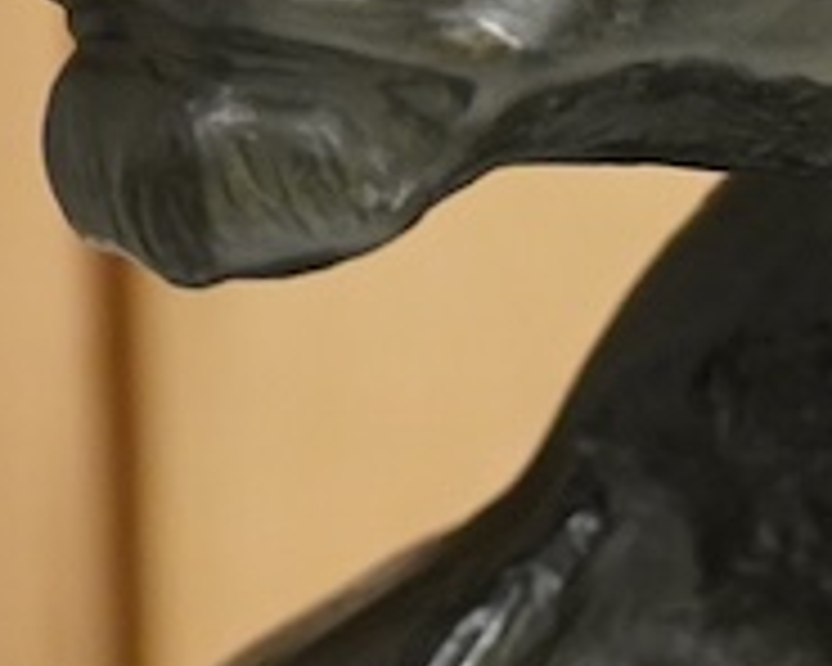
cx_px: 1136
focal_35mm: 257
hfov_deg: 7.4
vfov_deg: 6.0
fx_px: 6328
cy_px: 477
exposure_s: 1/160
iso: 2500
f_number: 5.6
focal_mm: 30
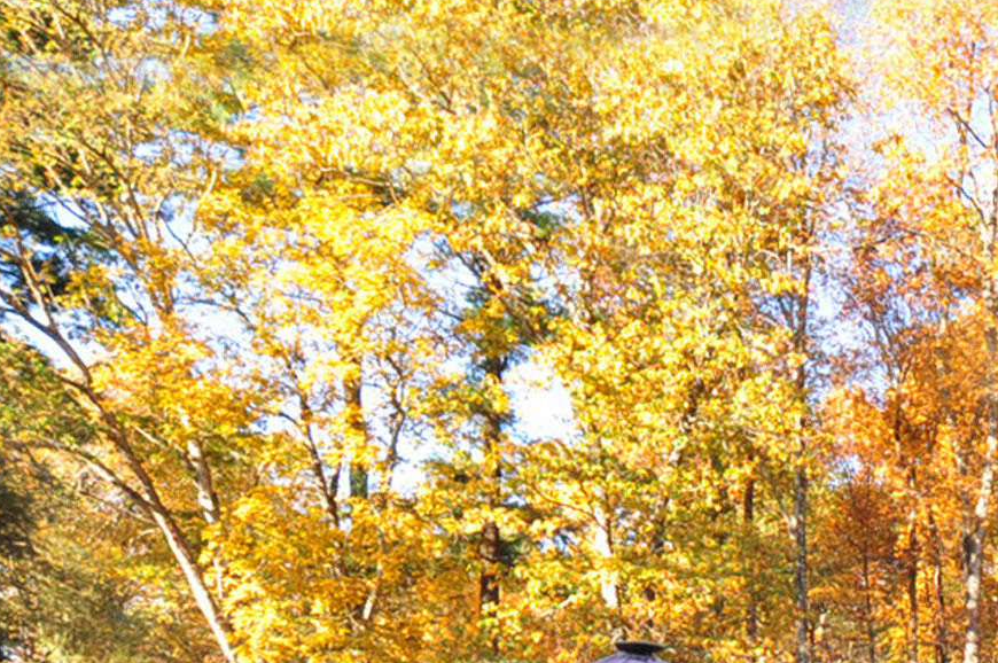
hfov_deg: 32.7
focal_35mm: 50
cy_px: 1034
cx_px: 1194
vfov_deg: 21.8
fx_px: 1385
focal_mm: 10
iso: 1250
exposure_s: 1/80
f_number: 8
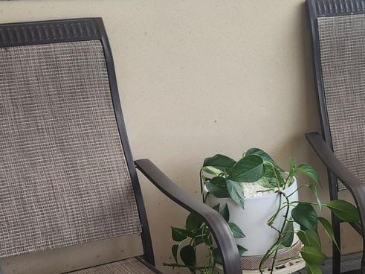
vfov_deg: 19.1
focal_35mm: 75
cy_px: 276
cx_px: 393
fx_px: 791
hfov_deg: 24.4
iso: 20
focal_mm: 5.4
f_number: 1.8
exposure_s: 1/180
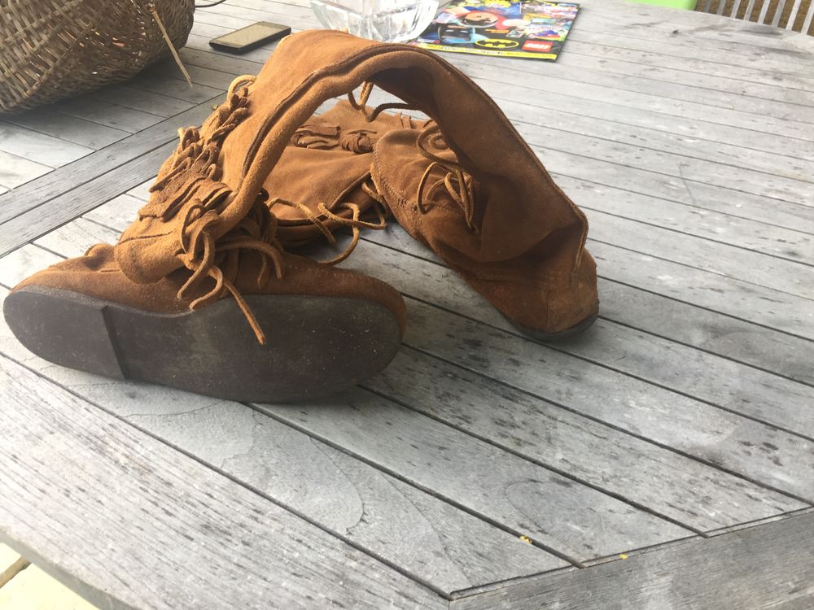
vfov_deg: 48.2
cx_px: 407
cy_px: 305
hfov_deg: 61.7
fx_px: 682
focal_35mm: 29
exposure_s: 1/50
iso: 32
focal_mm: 4.15
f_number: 2.2
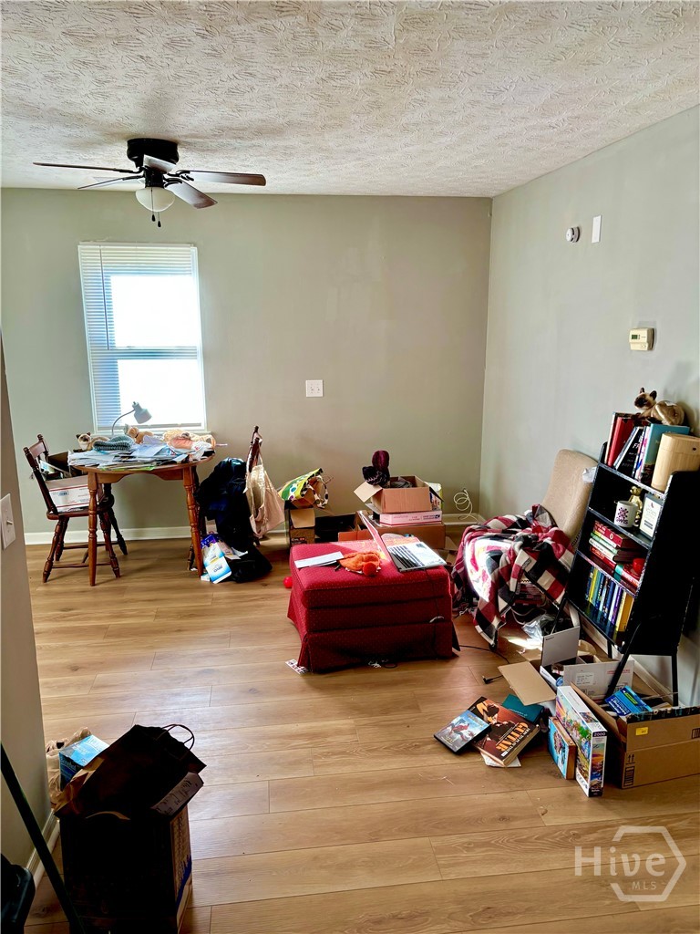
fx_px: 701
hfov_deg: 53.1
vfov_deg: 67.3
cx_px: 350
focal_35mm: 26
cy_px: 467
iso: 100
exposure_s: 1/121
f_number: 1.6
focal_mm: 5.96
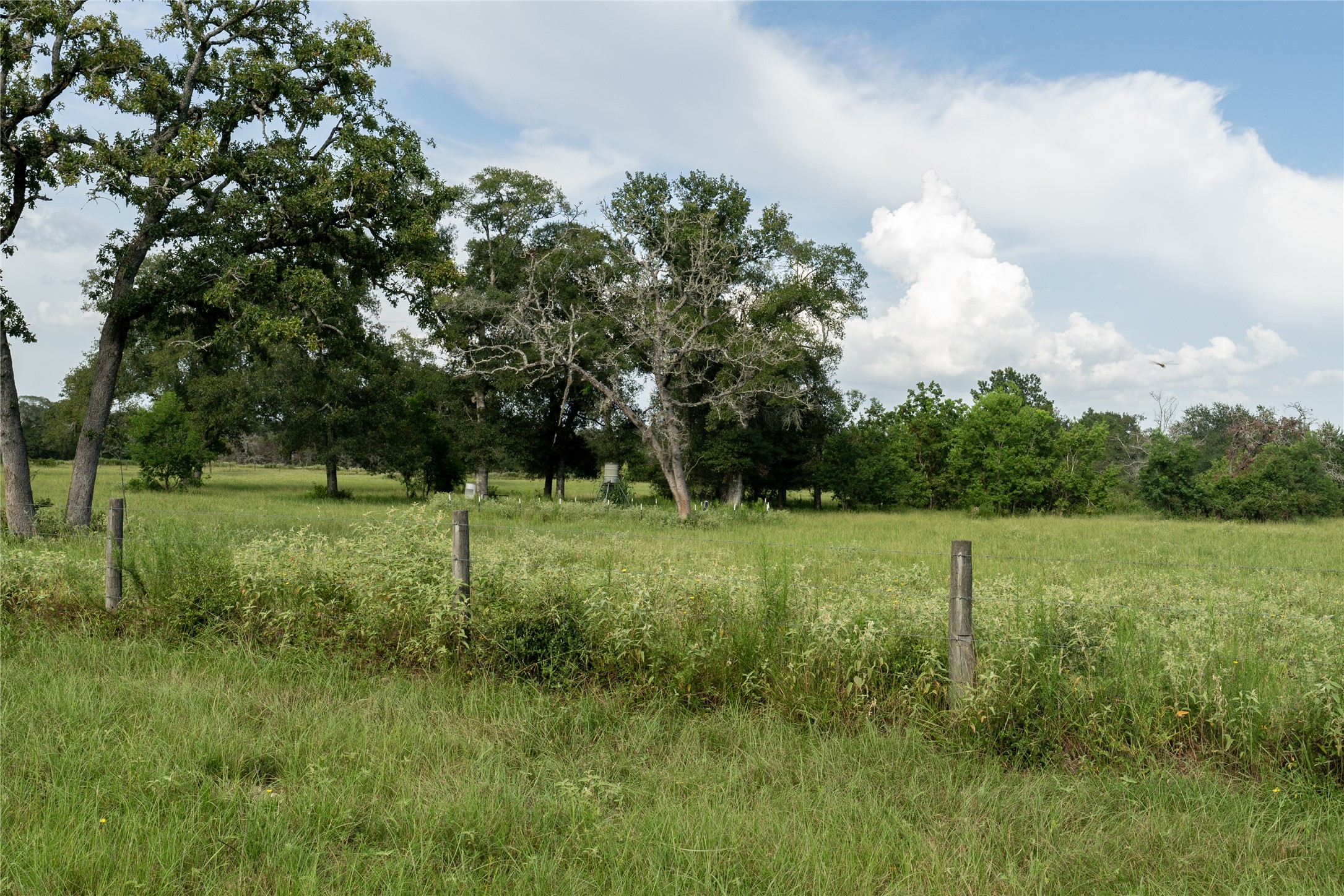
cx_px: 672
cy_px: 448
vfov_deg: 36.9
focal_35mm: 36
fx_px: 1344
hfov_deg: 53.1
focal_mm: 24
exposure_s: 1/125
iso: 200
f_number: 11
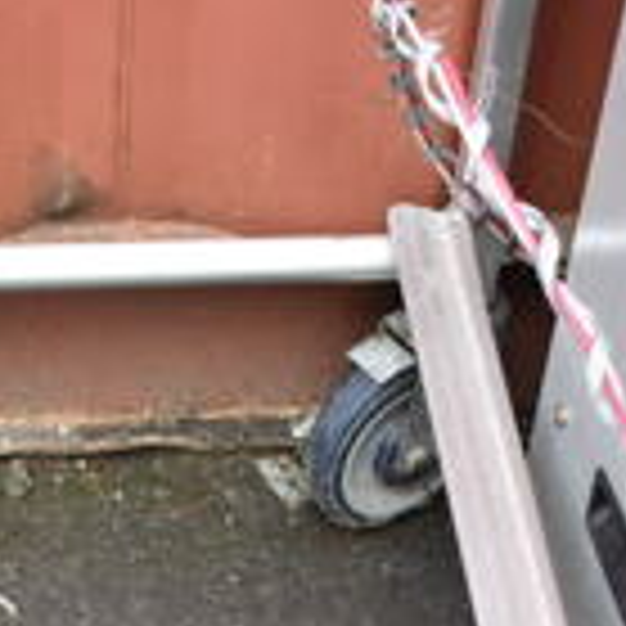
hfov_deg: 17.1
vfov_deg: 16.1
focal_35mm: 101
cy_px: 874
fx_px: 2066
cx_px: 140
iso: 560
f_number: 3.5
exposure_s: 1/125
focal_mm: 18
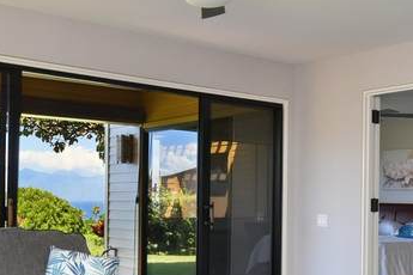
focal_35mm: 52
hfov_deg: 38.2
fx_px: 597
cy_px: 200
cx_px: 187
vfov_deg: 25.7
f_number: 5
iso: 400
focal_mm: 14
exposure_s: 1/100
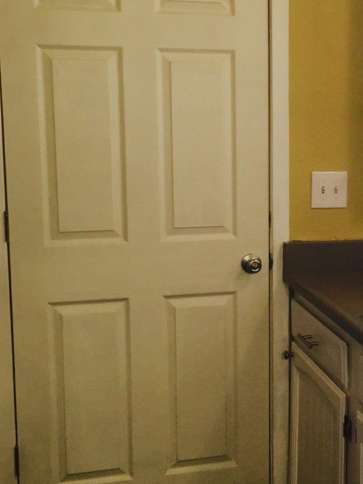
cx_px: 350
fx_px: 894
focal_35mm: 64
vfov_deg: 30.2
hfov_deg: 22.2
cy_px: 218
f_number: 2.2
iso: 32
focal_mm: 4.15
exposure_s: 1/46
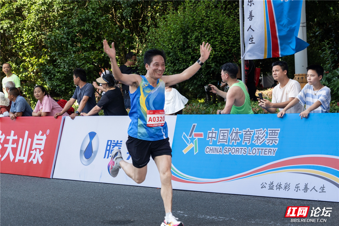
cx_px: 170
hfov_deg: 22.9
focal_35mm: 89
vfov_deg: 15.4
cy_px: 113
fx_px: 838
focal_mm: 89
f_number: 5.6
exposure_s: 1/1000
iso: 1000
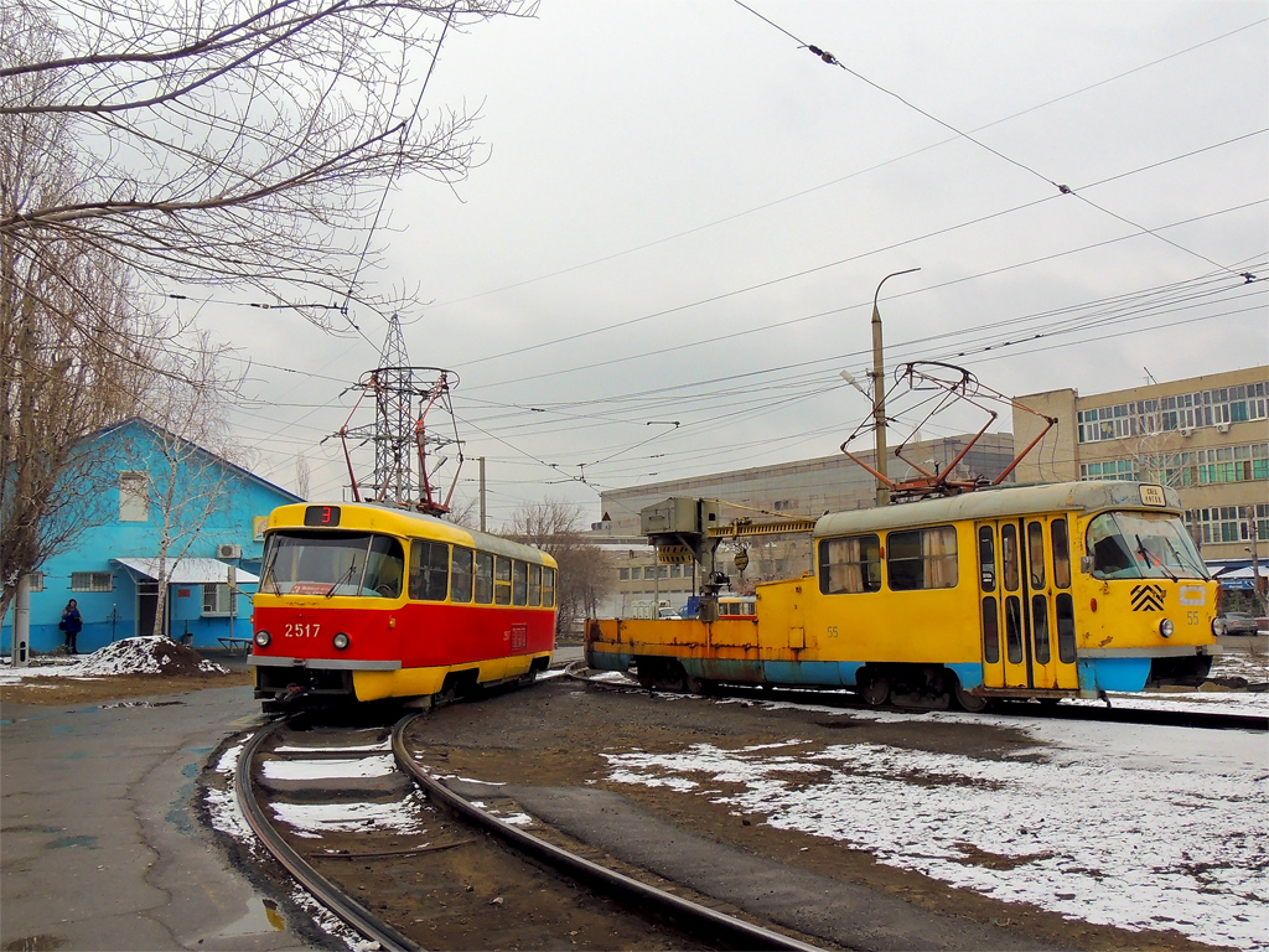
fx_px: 1210
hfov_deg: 55.4
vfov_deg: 42.9
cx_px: 634
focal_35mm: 33
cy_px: 476
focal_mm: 5.8
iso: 200
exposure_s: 1/500
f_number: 5.6
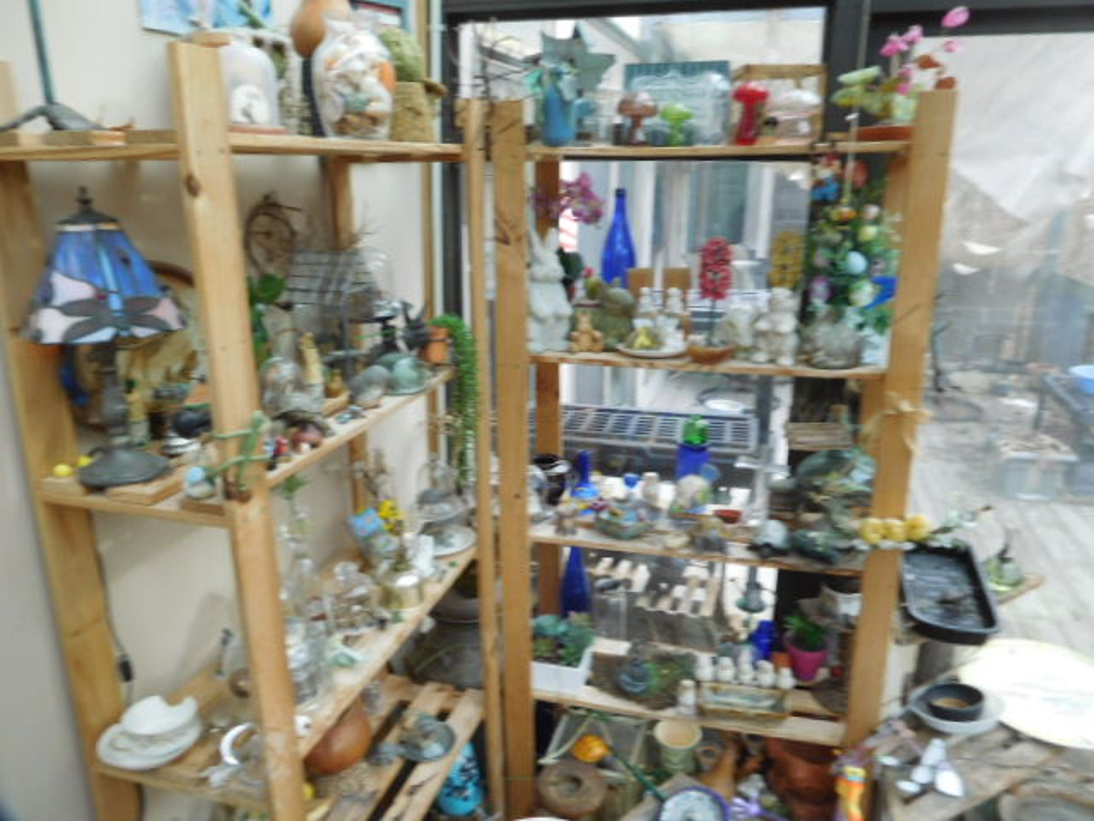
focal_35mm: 25
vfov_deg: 54.9
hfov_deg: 69.4
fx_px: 790
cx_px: 547
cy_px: 410
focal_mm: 4.5
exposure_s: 1/40
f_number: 3.4
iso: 125
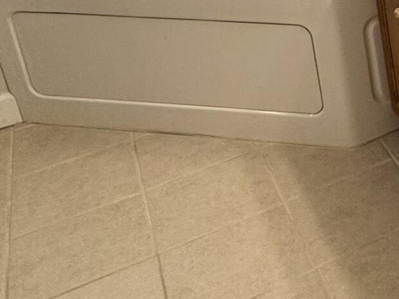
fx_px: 783
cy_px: -110
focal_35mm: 68
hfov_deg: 22.2
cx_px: 637
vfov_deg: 19.6
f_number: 2.2
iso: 160
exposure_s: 1/120
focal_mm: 2.22
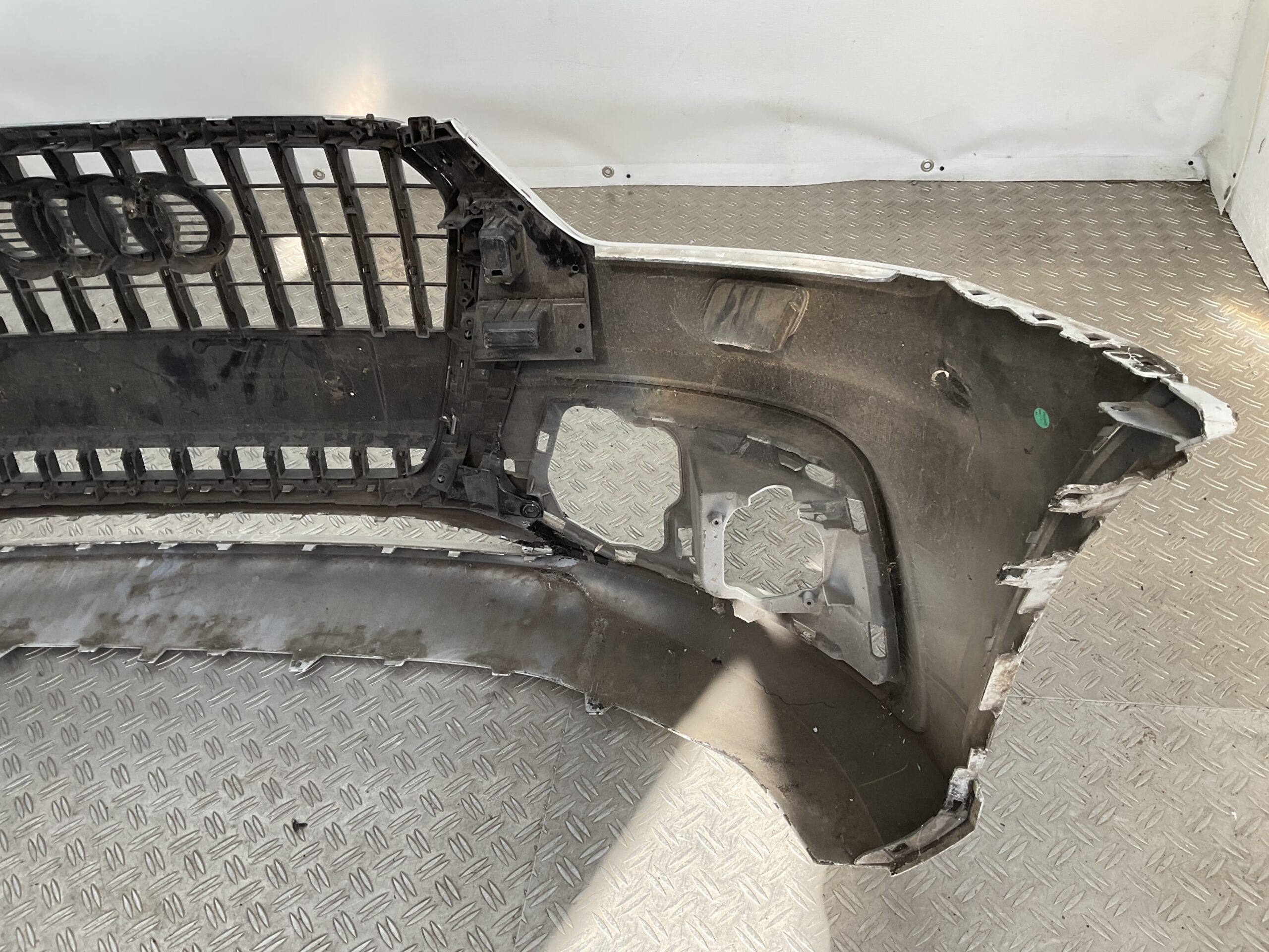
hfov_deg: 61.7
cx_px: 634
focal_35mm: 29
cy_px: 476
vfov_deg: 48.2
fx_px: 1063
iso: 20
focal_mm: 3
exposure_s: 1/120
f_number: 1.8
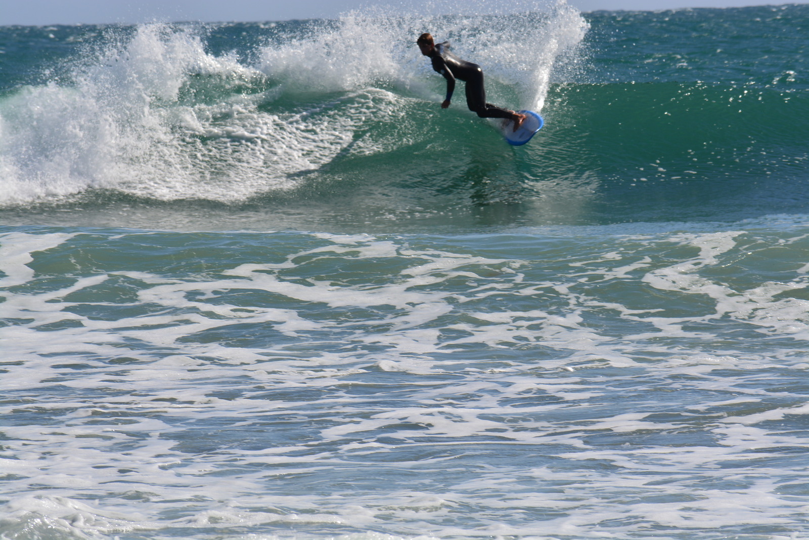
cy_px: 270
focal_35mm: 285
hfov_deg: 7.2
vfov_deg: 4.8
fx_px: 6405
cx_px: 404
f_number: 13
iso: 100
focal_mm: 190
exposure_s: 1/250
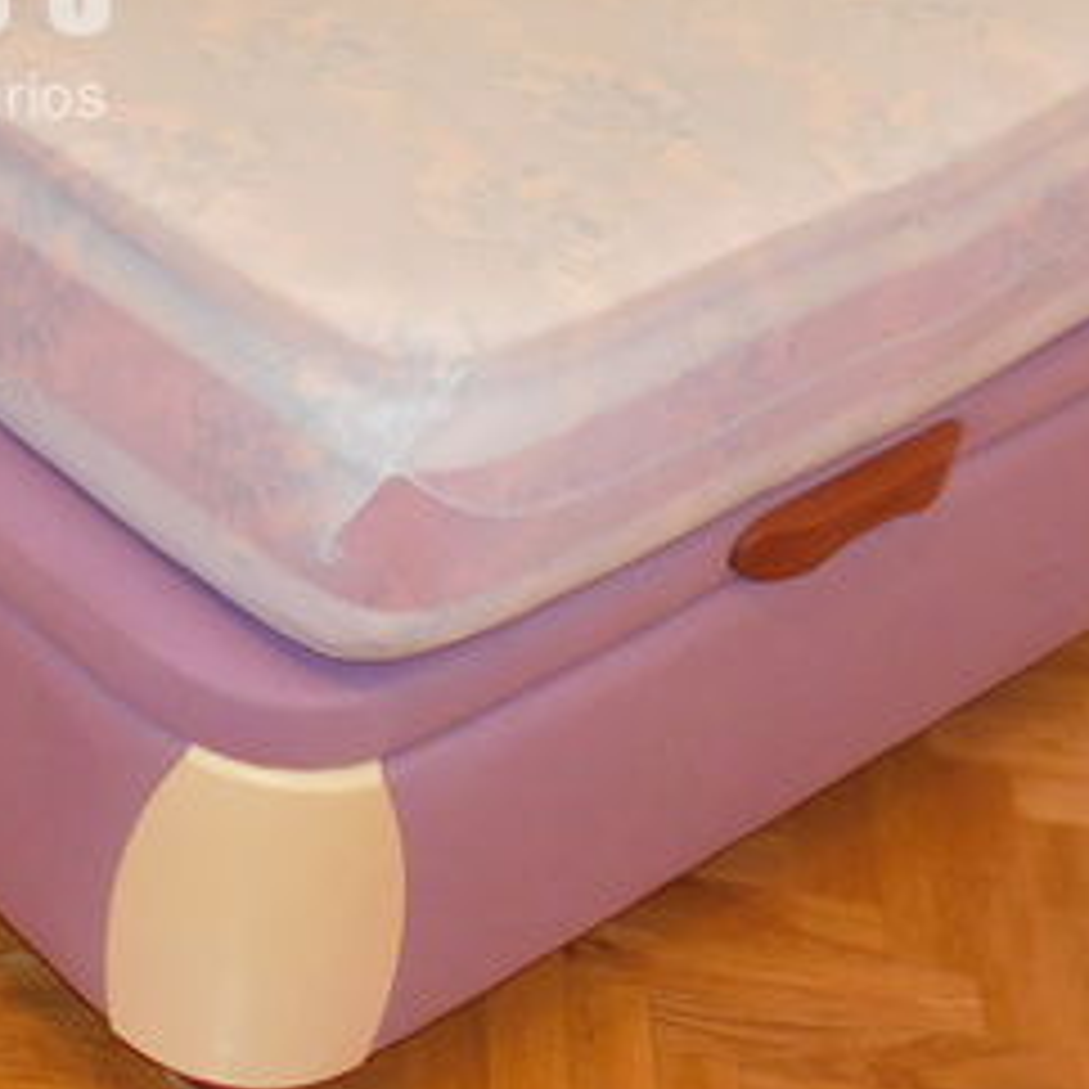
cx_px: -342
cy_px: 18
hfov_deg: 18.7
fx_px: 3061
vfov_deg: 19.6
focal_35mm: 86
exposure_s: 1/30
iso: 200
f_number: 3
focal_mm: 4
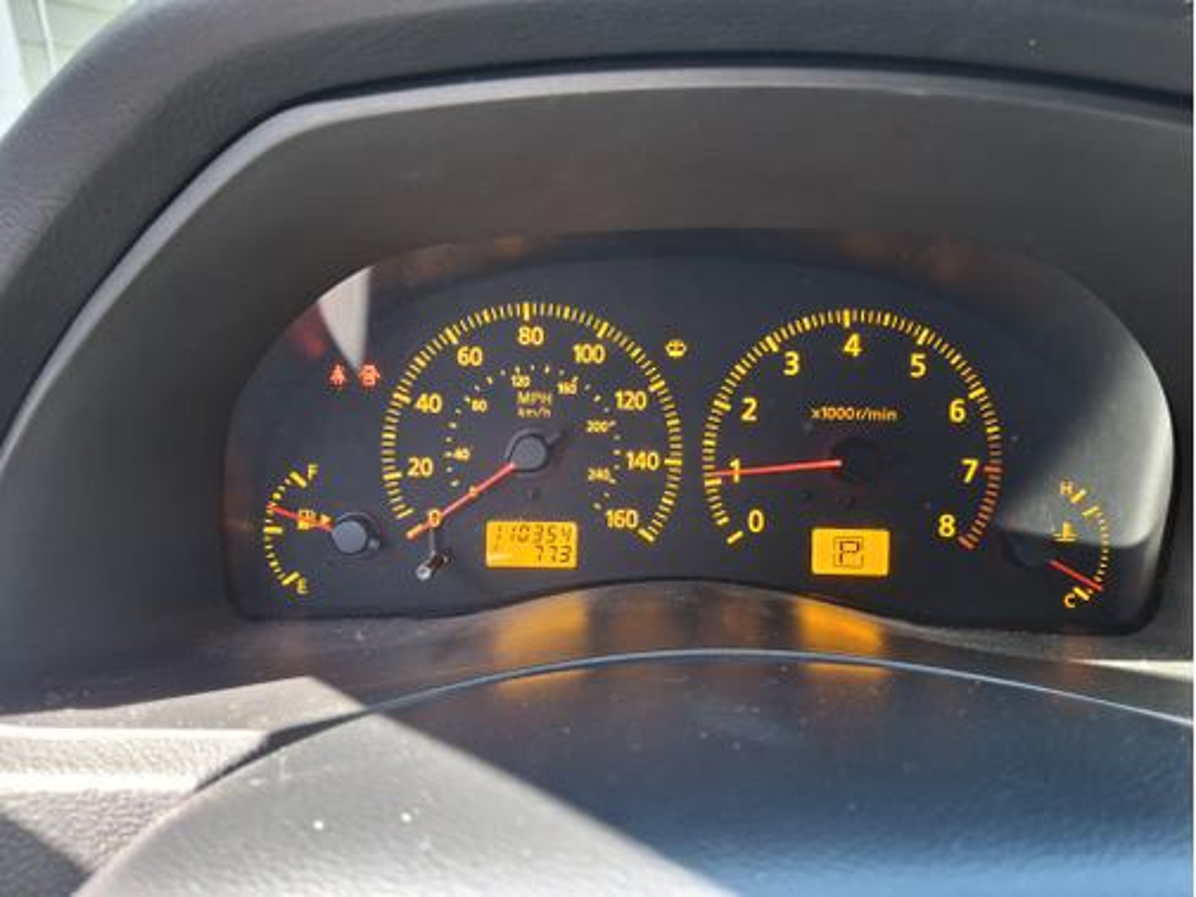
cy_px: 448
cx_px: 598
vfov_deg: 54.9
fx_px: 864
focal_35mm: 25
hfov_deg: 69.4
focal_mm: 4.69
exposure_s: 1/120
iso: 200
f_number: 1.8
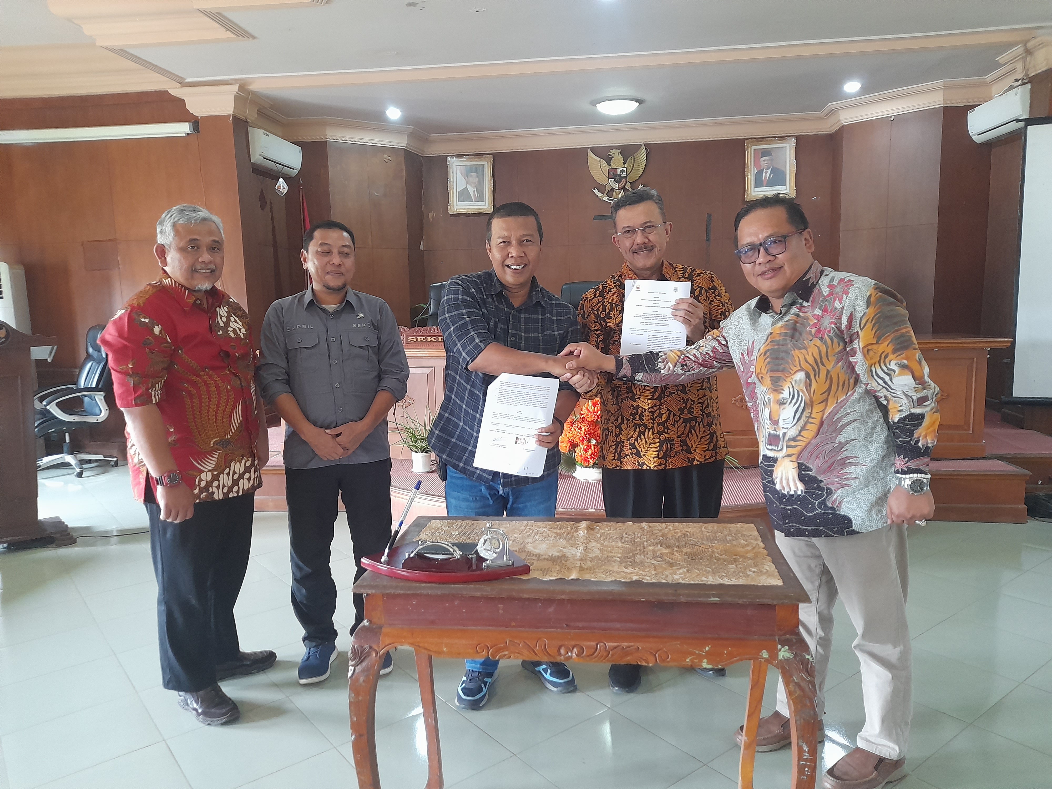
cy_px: 394
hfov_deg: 69.4
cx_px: 526
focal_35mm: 25
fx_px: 760
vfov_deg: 54.9
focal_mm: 4.6
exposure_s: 1/33
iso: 400
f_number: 2
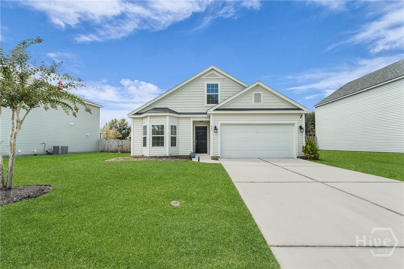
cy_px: 134
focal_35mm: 16
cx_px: 202
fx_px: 180
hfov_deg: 96.7
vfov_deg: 73.7
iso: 320
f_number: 9
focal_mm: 16
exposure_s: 1/250
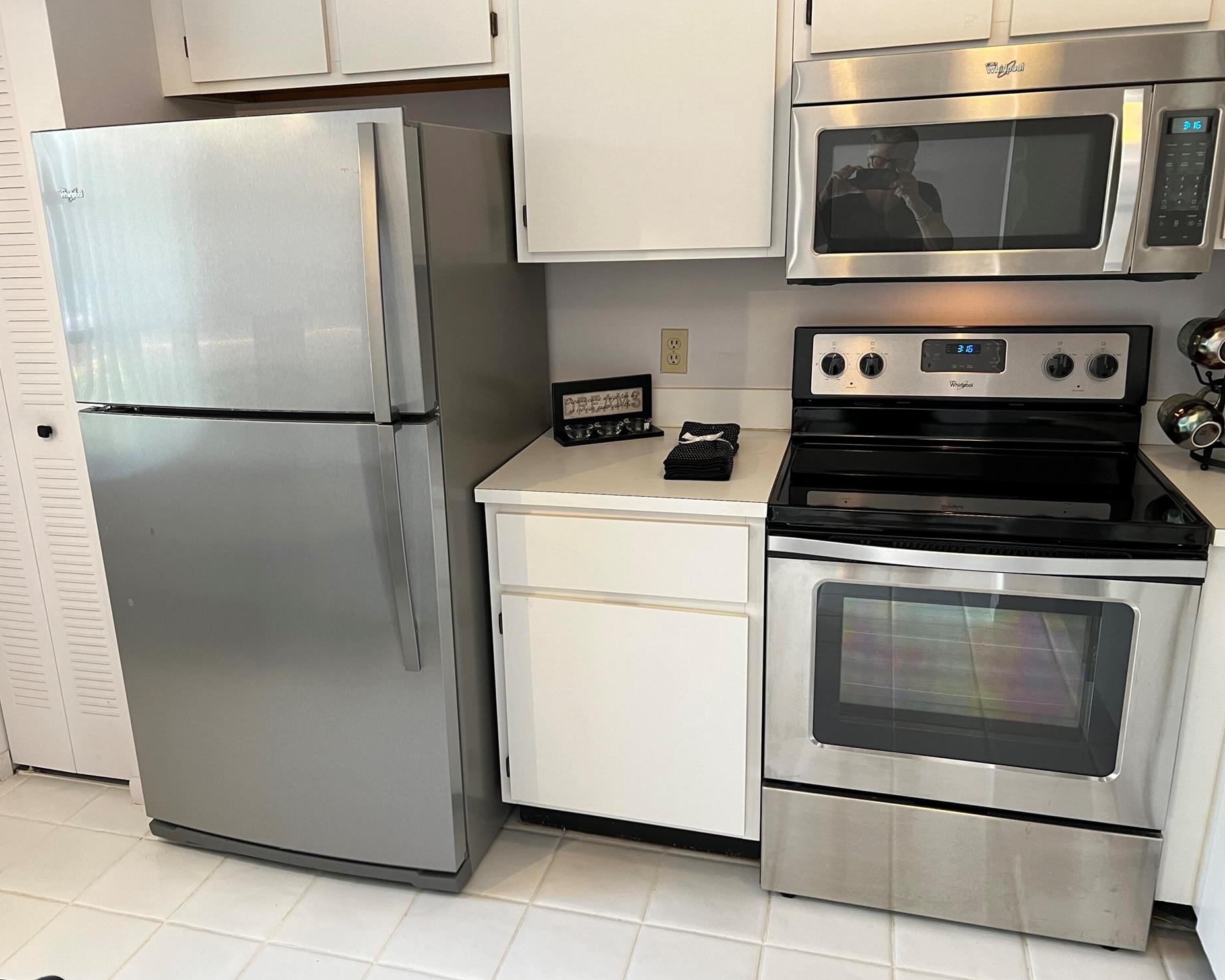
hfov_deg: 62.1
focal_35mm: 28
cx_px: 551
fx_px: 1015
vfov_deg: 51.5
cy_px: 490
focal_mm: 5.7
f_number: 1.5
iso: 125
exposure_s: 1/60
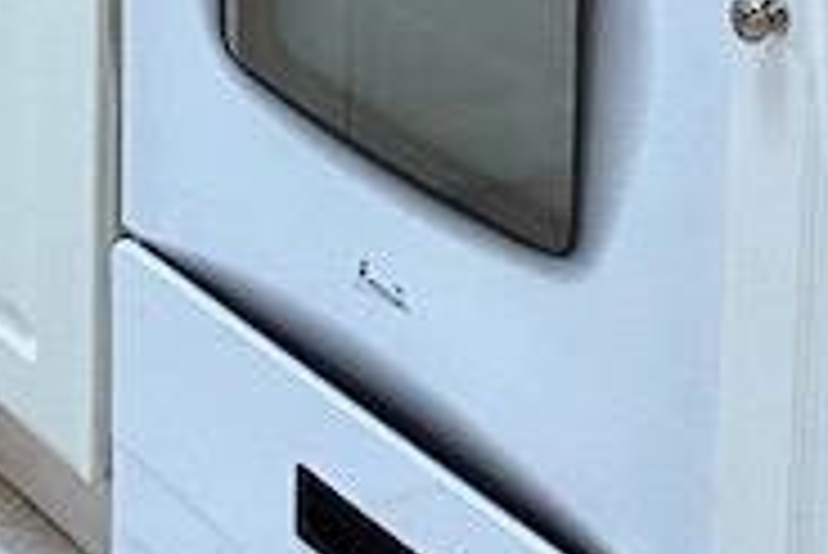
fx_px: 3384
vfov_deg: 8.5
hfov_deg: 13.3
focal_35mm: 147
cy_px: -802
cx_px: -342
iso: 200
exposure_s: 1/60
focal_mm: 4.25
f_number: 1.8
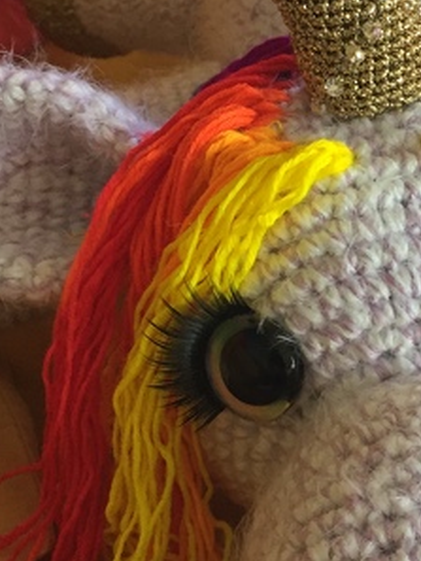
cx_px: 383
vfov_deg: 25.0
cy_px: 323
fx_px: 1264
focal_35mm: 78
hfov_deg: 18.6
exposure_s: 1/33
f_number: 2.2
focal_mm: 4.15
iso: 125
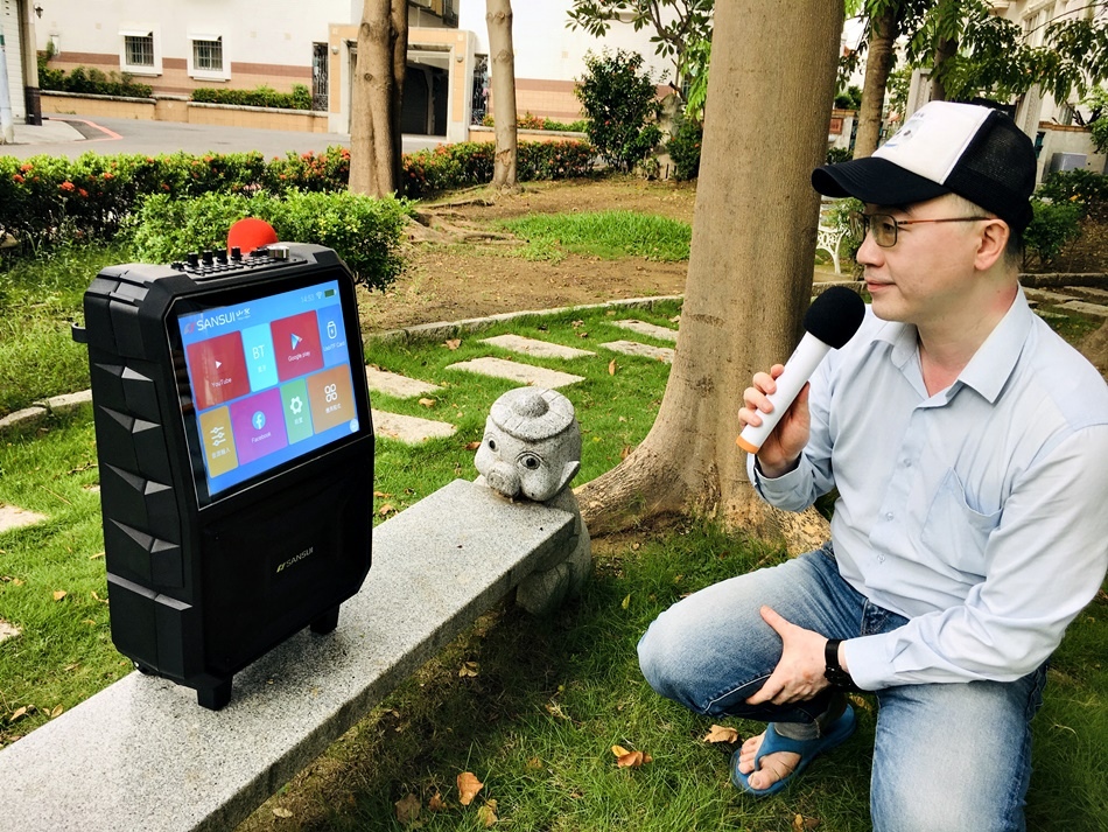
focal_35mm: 29
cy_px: 416
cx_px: 554
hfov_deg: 61.6
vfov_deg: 48.2
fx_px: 928
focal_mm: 4.15
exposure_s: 1/183
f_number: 2.2
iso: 25
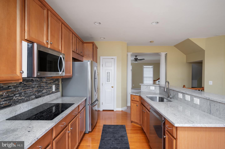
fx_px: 116
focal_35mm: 18
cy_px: 74
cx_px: 112
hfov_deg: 88.5
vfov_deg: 65.9
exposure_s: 1/25
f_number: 6.3
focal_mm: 18.5
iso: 3200
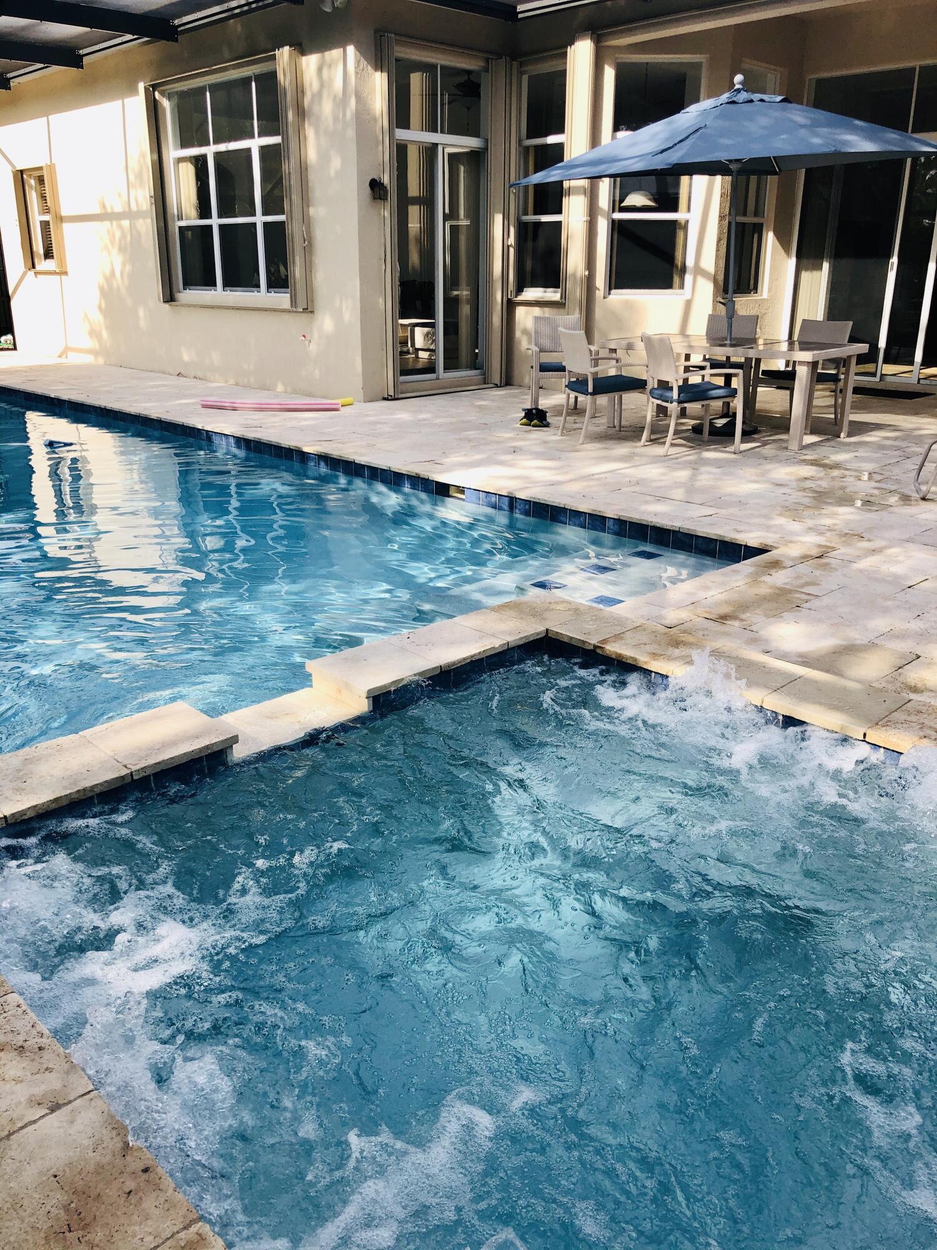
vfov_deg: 63.4
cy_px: 625
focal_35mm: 28
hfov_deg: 49.7
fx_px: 1011
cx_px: 468
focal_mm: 4
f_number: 1.8
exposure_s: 1/510
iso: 20
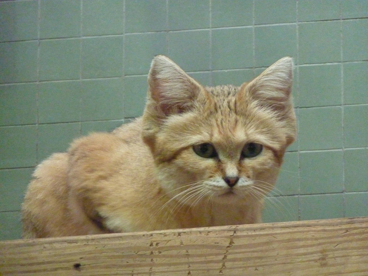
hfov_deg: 6.6
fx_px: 3189
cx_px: 184
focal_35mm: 300
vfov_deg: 5.0
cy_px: 138
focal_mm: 49.2
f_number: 4.9
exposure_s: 1/20
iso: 1600
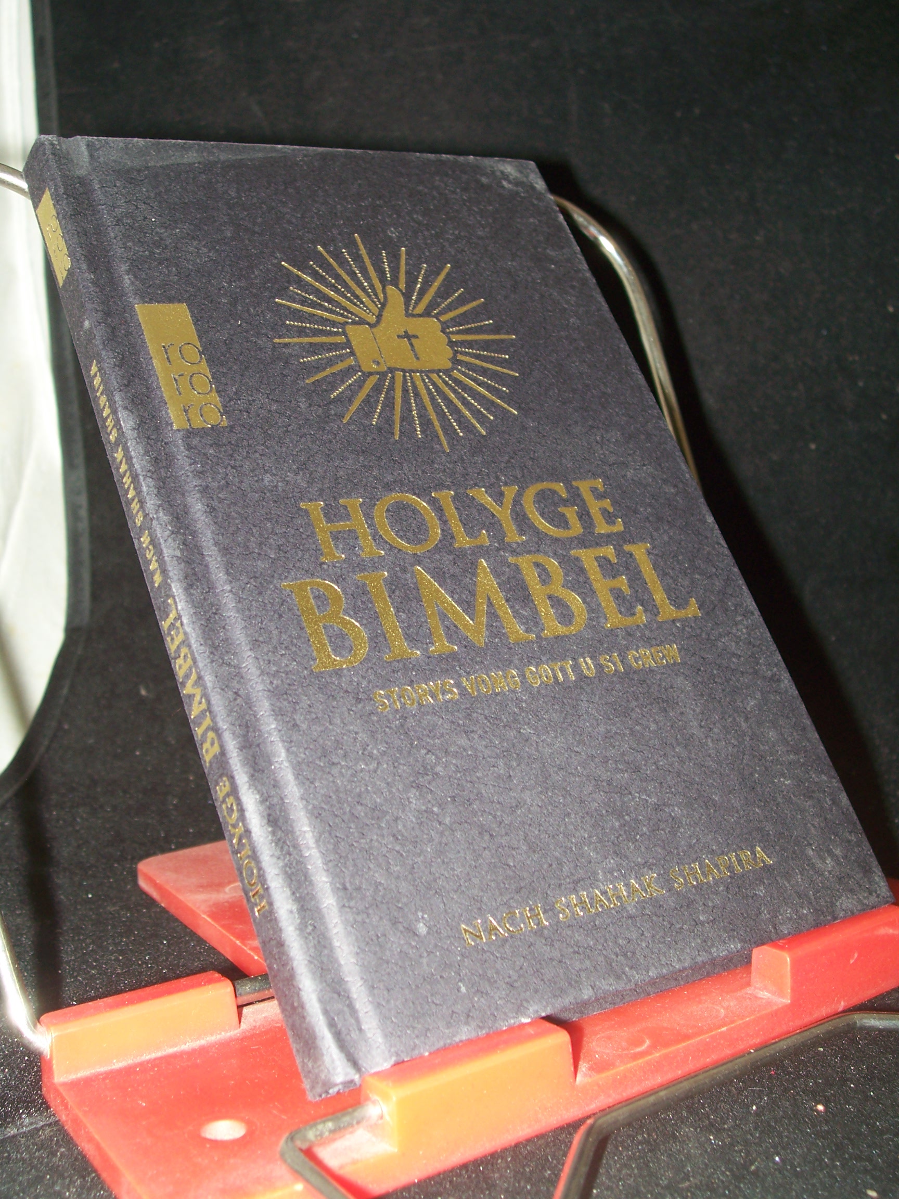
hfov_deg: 34.3
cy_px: 600
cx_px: 450
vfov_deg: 44.8
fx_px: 1454
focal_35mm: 42
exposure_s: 1/60
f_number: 2.8
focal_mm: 7
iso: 80
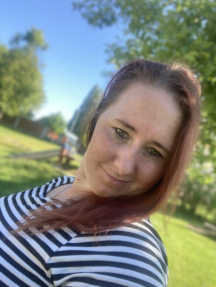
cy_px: 144
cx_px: 108
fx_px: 266
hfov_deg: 44.2
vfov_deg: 56.8
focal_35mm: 32
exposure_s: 1/121
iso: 32
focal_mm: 2.87
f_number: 2.2
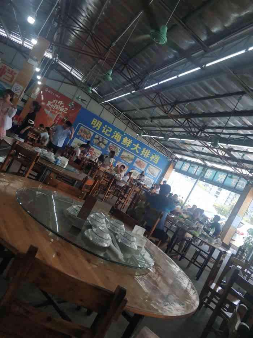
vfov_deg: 65.4
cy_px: 169
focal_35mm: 27
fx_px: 264
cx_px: 126
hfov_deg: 51.3
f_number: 1.8
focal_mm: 3.82
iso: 250
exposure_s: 1/238
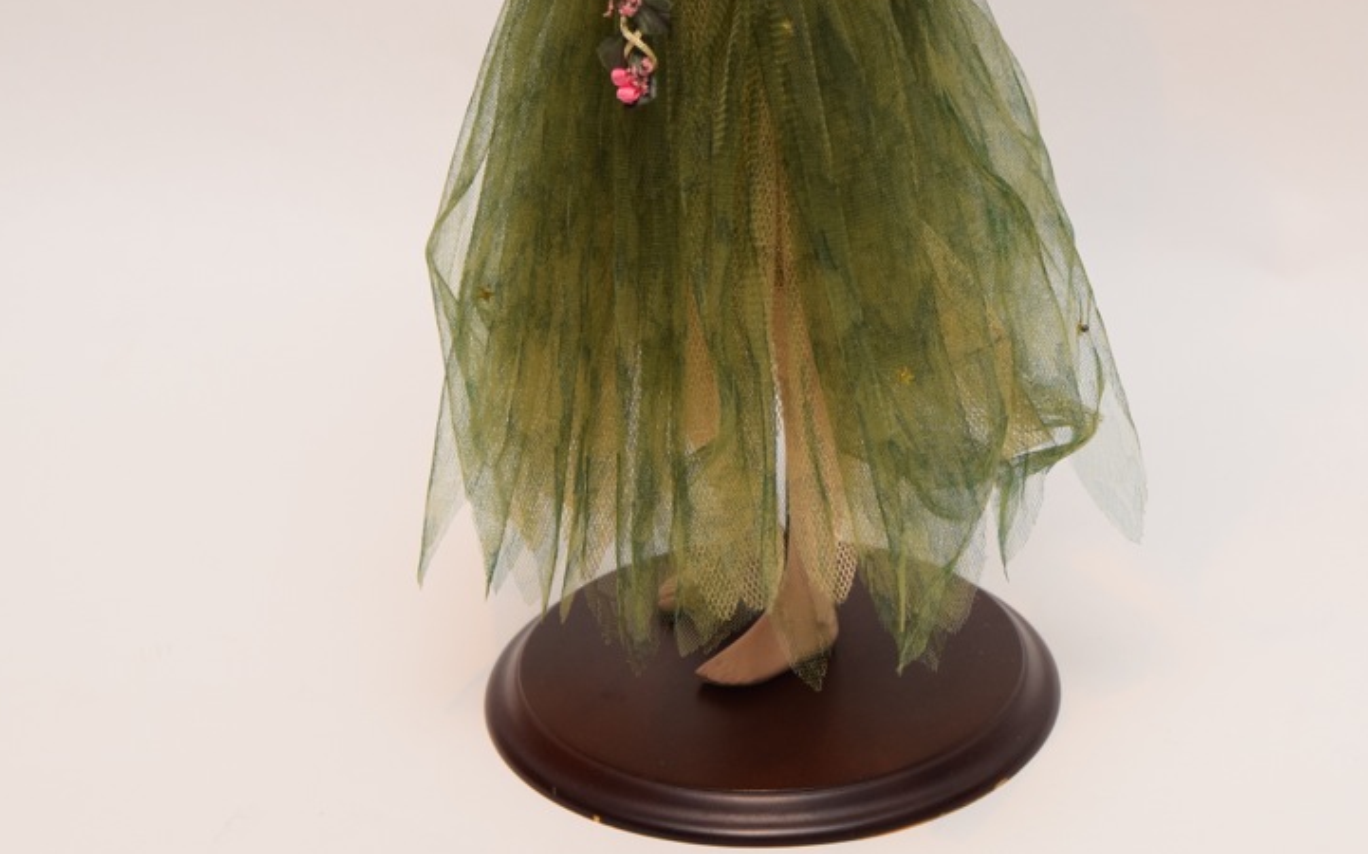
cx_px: 715
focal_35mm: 117
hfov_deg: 17.9
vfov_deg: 11.2
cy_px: 263
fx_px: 4349
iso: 800
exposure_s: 1/80
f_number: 5.6
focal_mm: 55
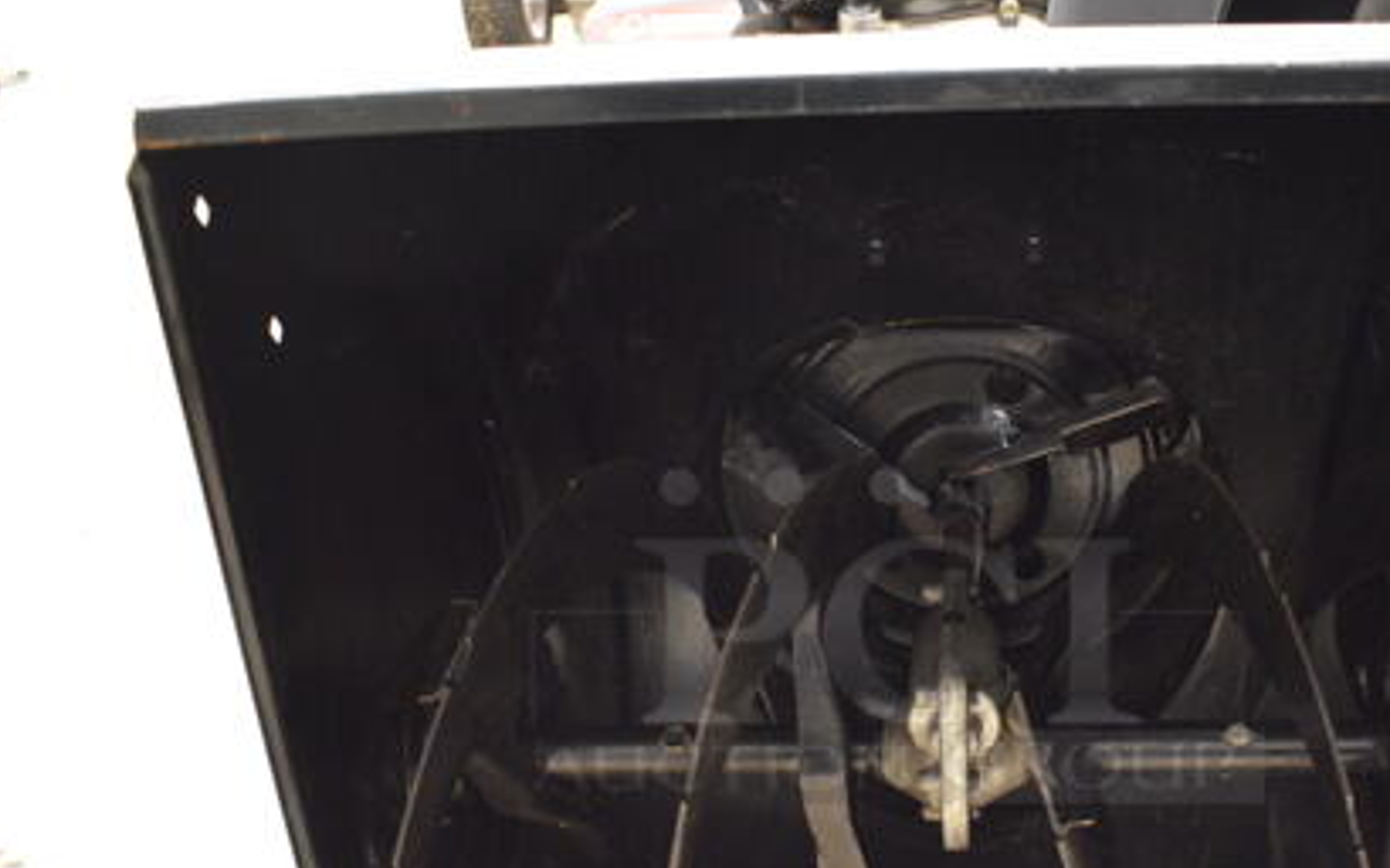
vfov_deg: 30.8
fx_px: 1553
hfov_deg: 47.7
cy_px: 624
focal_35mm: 41
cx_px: 888
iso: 3200
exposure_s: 1/6
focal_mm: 18
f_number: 3.5
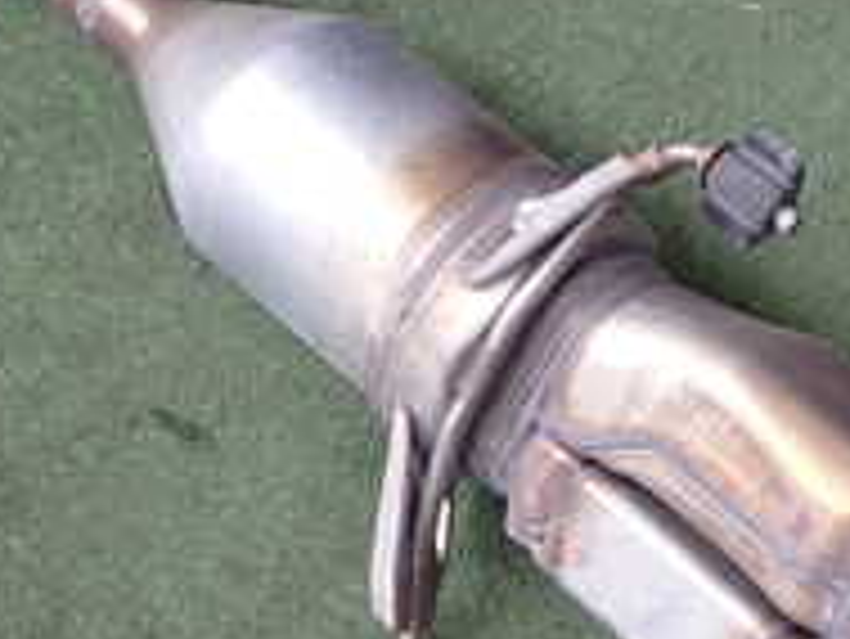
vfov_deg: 15.4
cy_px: 590
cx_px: 922
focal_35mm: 95
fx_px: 2334
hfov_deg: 19.8
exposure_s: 1/125
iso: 125
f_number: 2.3
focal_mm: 5.4
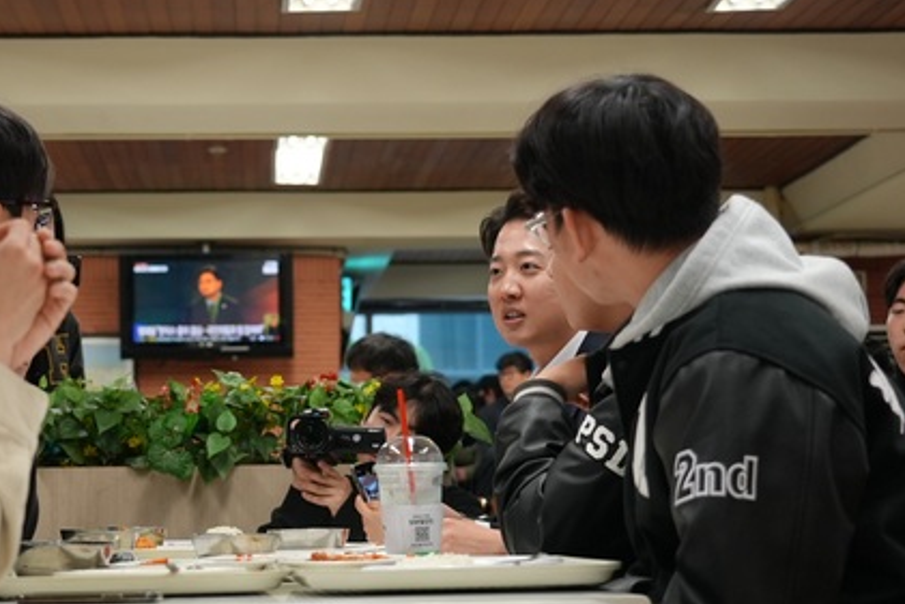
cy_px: 302
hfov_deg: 24.6
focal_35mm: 82
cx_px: 284
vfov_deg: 16.7
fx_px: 2062
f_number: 4
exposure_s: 1/161
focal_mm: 46
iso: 1000
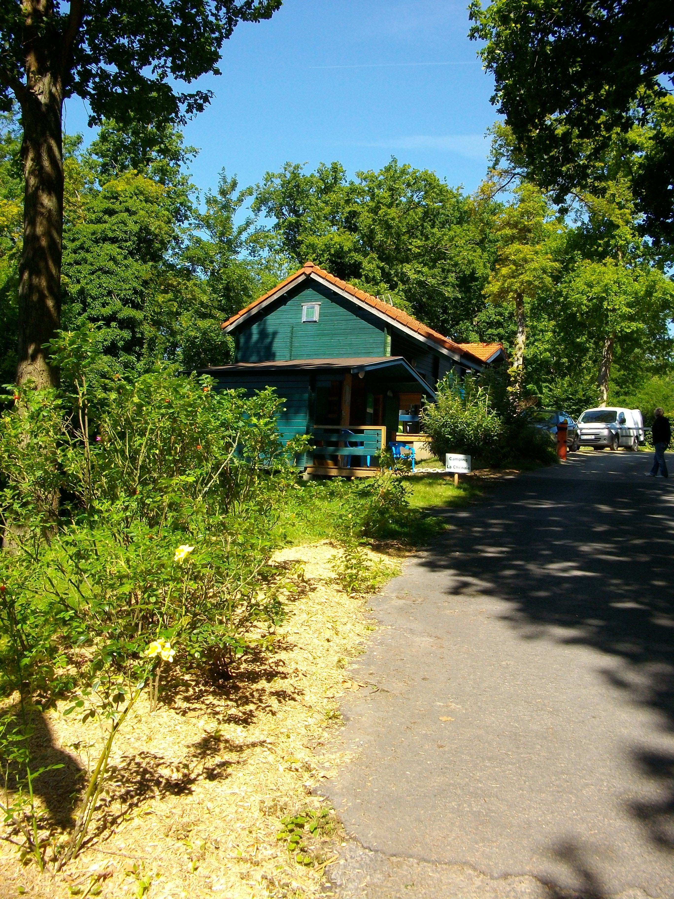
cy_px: 450
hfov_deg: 44.2
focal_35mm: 32
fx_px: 831
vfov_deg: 56.8
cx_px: 337
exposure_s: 1/164
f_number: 5.5
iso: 80
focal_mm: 5.7
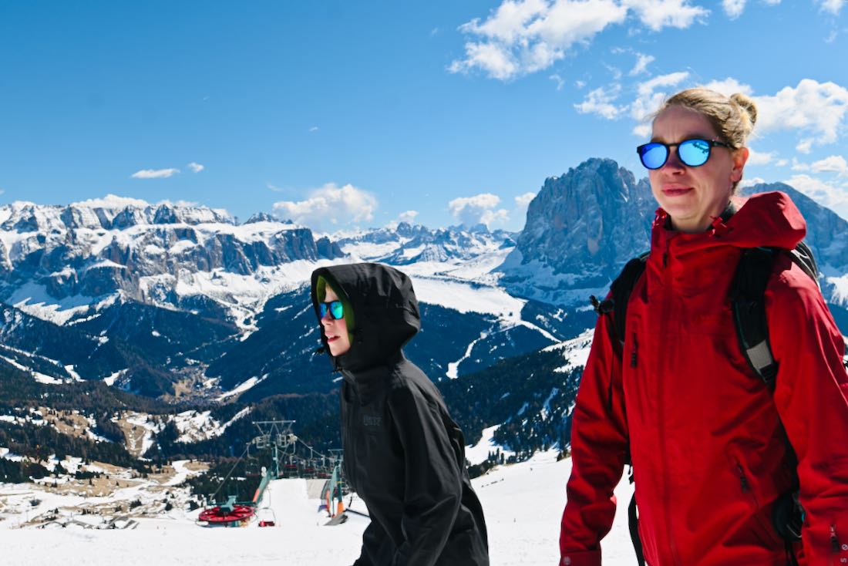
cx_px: 424
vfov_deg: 36.9
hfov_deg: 53.1
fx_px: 848
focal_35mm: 36
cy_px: 283
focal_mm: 24
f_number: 6.3
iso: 100
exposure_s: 1/320
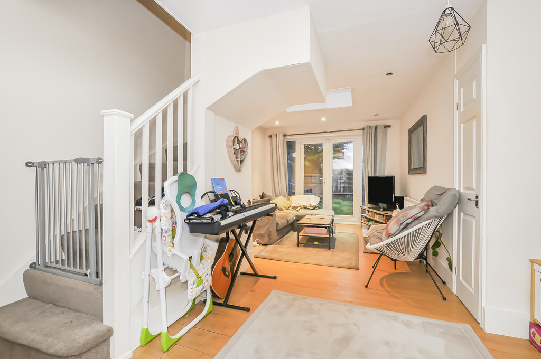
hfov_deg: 100.5
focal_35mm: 15
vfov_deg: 77.2
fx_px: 225
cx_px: 270
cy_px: 180
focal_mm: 10
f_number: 11
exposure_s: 1/2
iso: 250
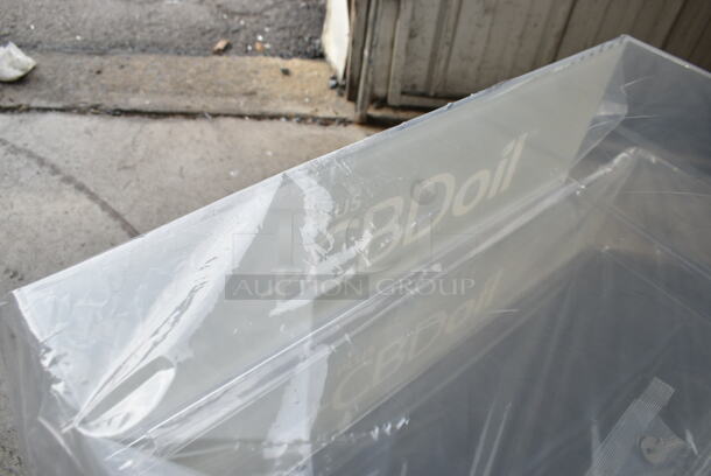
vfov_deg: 48.0
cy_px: 238
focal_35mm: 27
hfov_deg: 67.3
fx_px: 534
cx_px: 356
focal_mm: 18
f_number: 6.3
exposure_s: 1/160
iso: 100
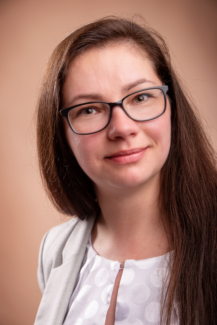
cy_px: 162
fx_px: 678
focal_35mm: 75
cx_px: 108
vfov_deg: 27.0
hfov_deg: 18.2
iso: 125
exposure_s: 1/200
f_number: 4.5
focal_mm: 50
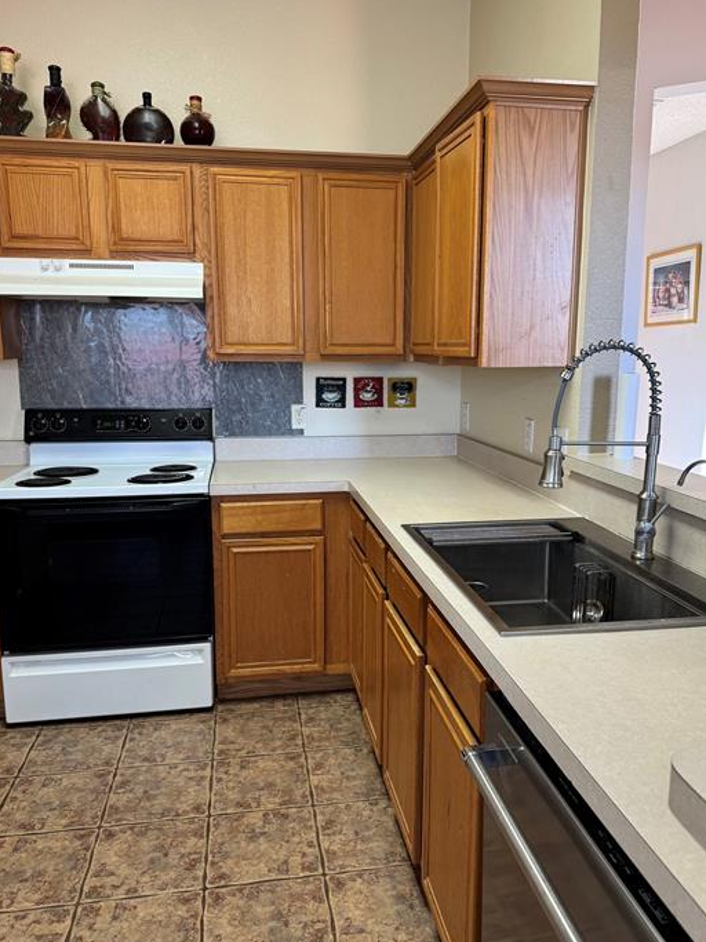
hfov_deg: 51.3
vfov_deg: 65.3
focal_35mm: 27
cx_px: 372
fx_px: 734
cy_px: 477
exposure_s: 1/60
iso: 125
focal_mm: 6.76
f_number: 1.78
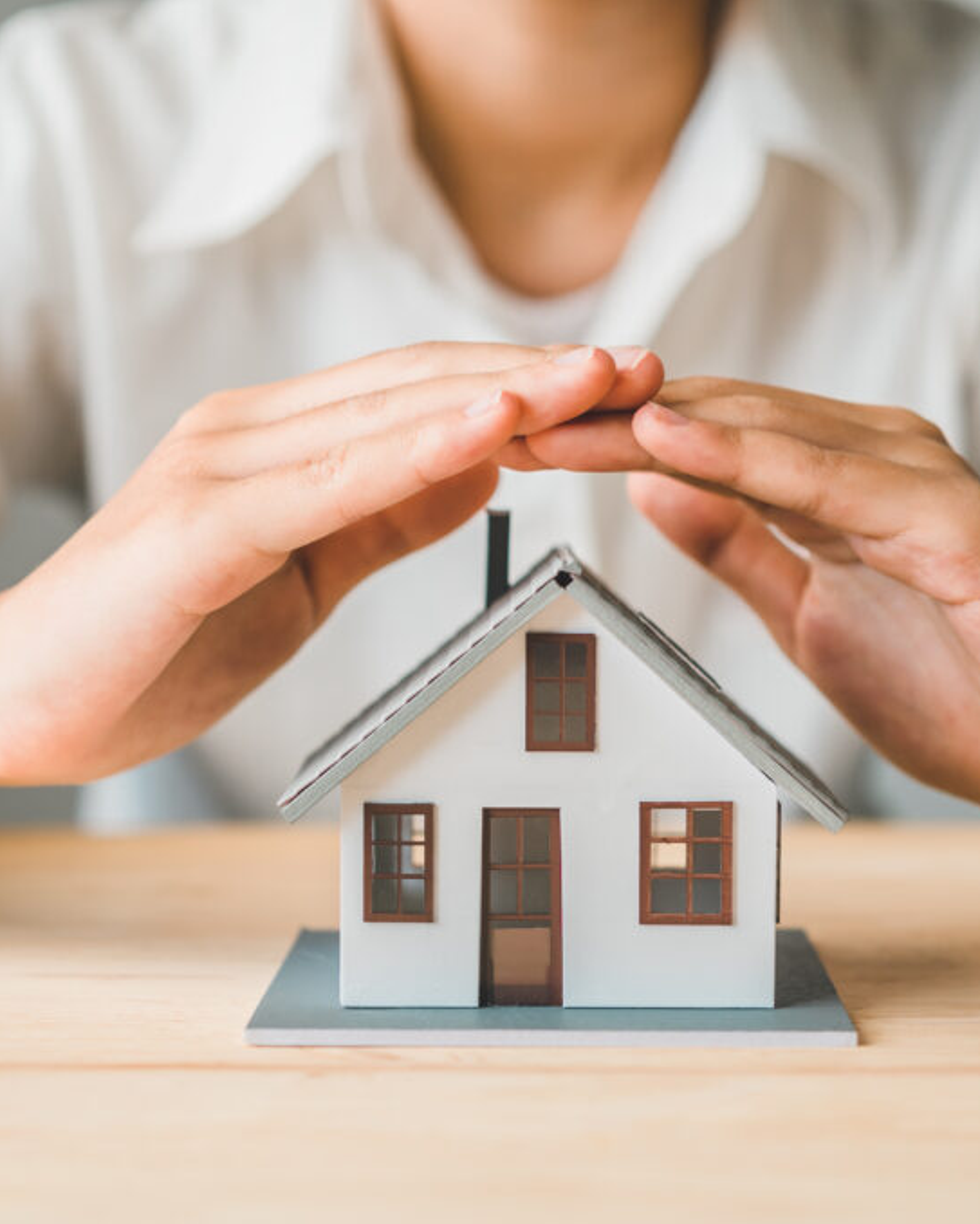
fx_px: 3080
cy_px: 614
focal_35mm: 85
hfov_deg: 18.1
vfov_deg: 22.5
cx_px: 559
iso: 400
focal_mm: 60
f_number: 4
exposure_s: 1/90
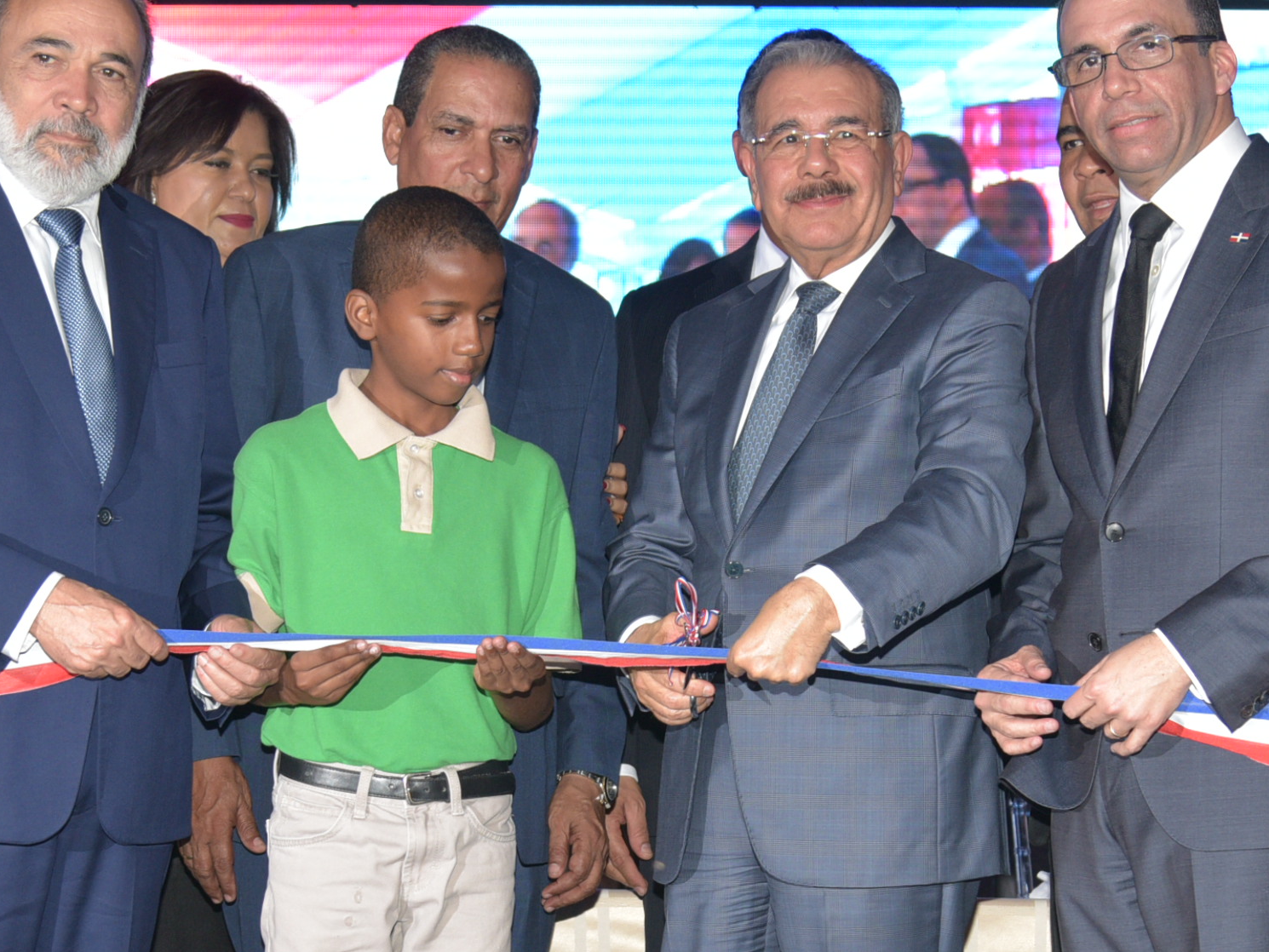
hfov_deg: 20.6
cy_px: 610
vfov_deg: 15.5
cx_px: 562
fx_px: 3483
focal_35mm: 95
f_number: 4
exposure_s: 1/250
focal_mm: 40
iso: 1000
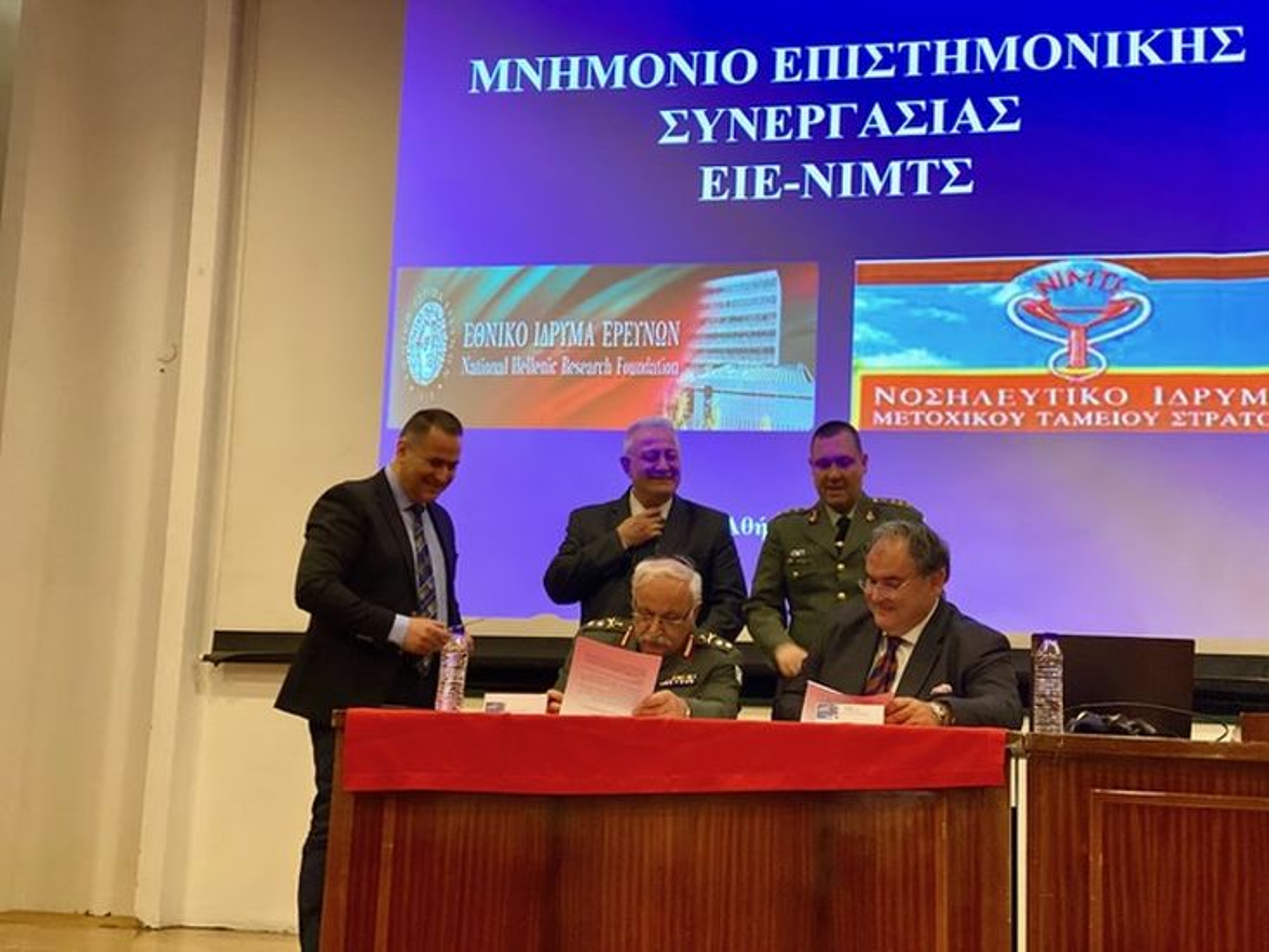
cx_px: 634
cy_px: 476
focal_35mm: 52
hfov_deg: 36.8
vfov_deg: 28.0
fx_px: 1907
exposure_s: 1/25
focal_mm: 6
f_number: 2
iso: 400
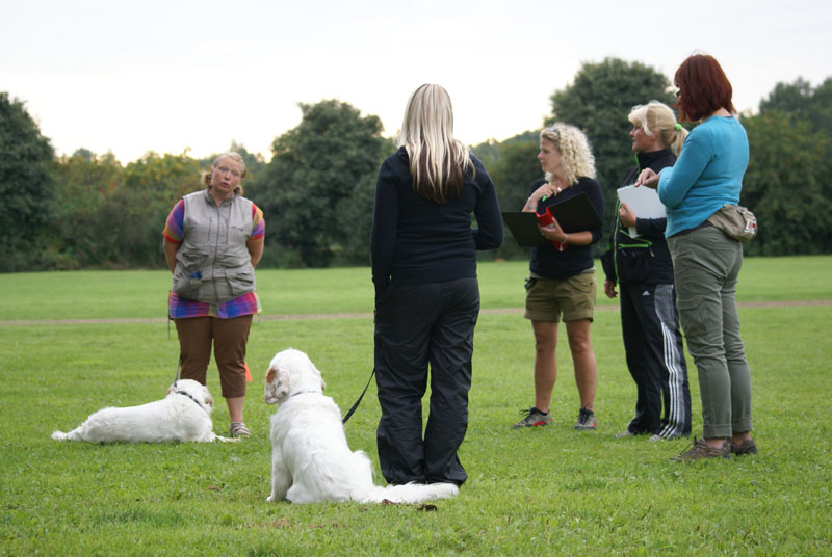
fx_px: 2430
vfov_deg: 13.1
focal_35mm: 105
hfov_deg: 19.4
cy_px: 278
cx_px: 416
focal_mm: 70
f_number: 4
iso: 200
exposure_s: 1/125
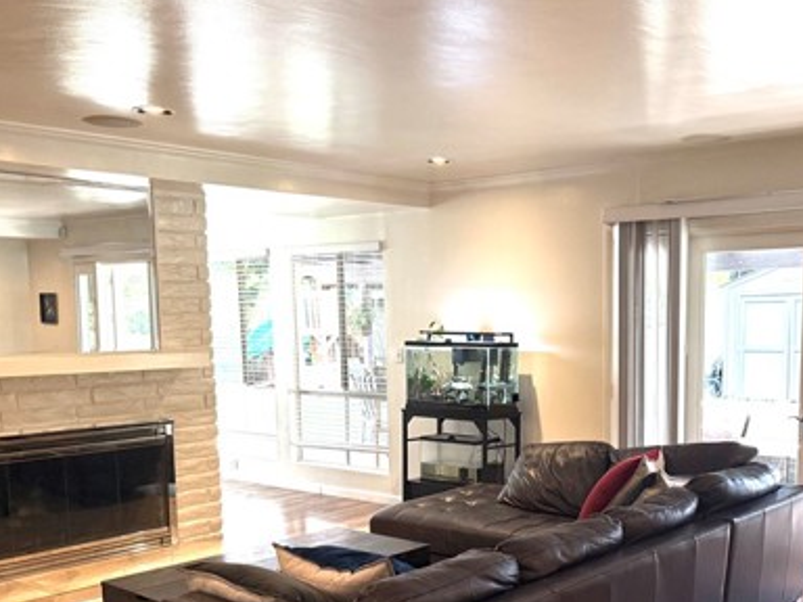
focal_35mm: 40
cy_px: 429
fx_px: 928
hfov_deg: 45.8
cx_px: 560
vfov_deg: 35.4
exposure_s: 1/192
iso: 160
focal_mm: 6.76
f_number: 1.78
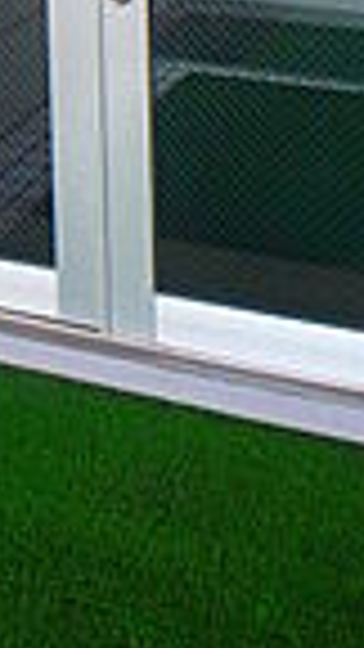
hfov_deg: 15.9
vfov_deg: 23.5
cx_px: 139
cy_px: -266
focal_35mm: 76
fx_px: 1304
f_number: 3.5
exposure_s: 1/50
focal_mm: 3.7
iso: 200
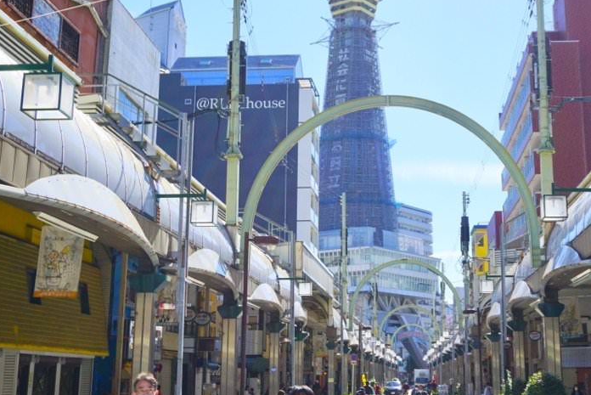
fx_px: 920
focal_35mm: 56
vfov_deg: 24.1
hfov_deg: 35.4
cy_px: 125
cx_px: 378
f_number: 5.6
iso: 100
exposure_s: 1/800
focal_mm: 26
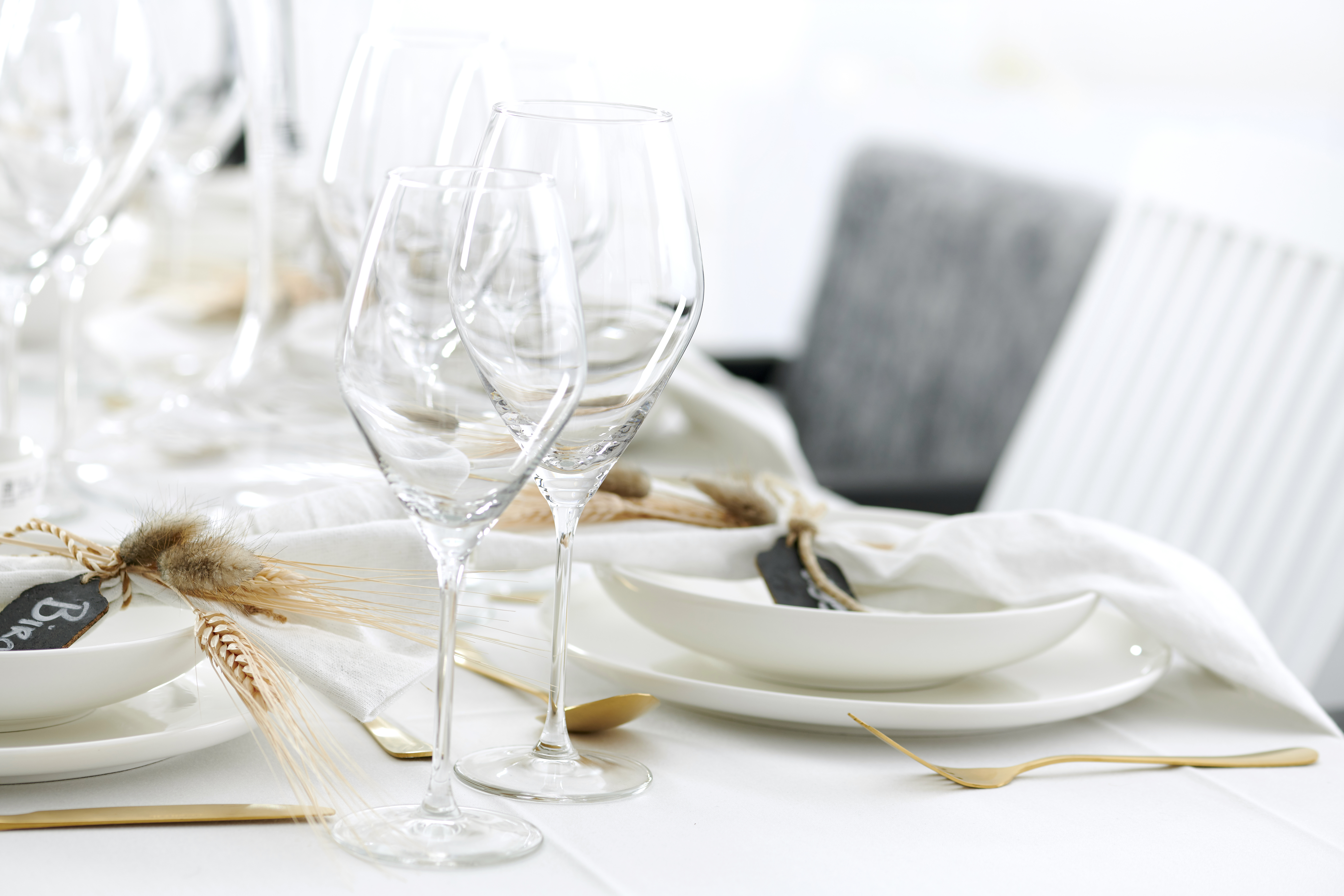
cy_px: 448
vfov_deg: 13.0
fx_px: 3920
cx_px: 672
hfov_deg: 19.5
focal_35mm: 105
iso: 100
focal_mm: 105
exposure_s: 1/125
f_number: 6.3
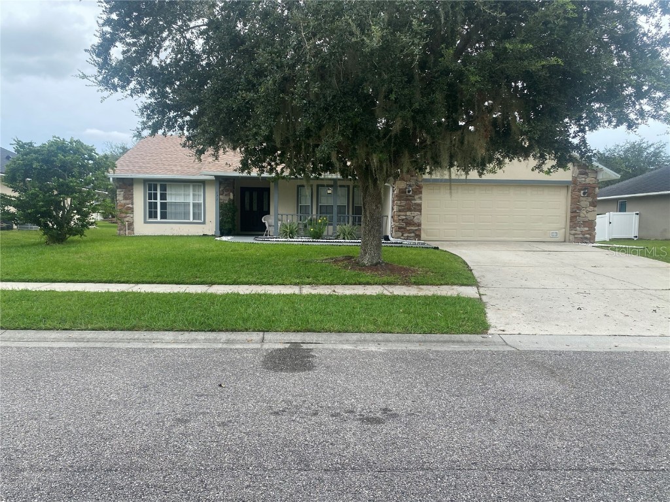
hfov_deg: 67.3
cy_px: 251
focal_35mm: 26
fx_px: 503
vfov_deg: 53.1
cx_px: 335
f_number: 1.8
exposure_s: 1/793
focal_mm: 4.25
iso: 32
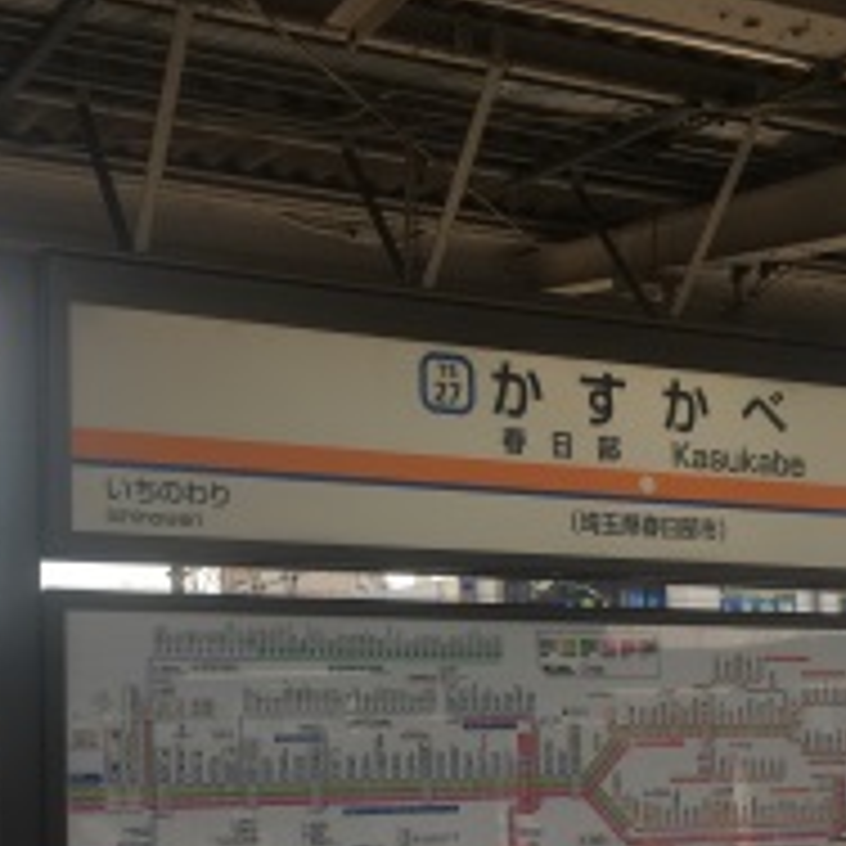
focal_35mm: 49
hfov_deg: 34.6
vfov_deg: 34.2
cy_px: 594
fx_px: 1355
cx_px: 342
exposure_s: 1/725
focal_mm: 4.15
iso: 25
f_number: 2.2
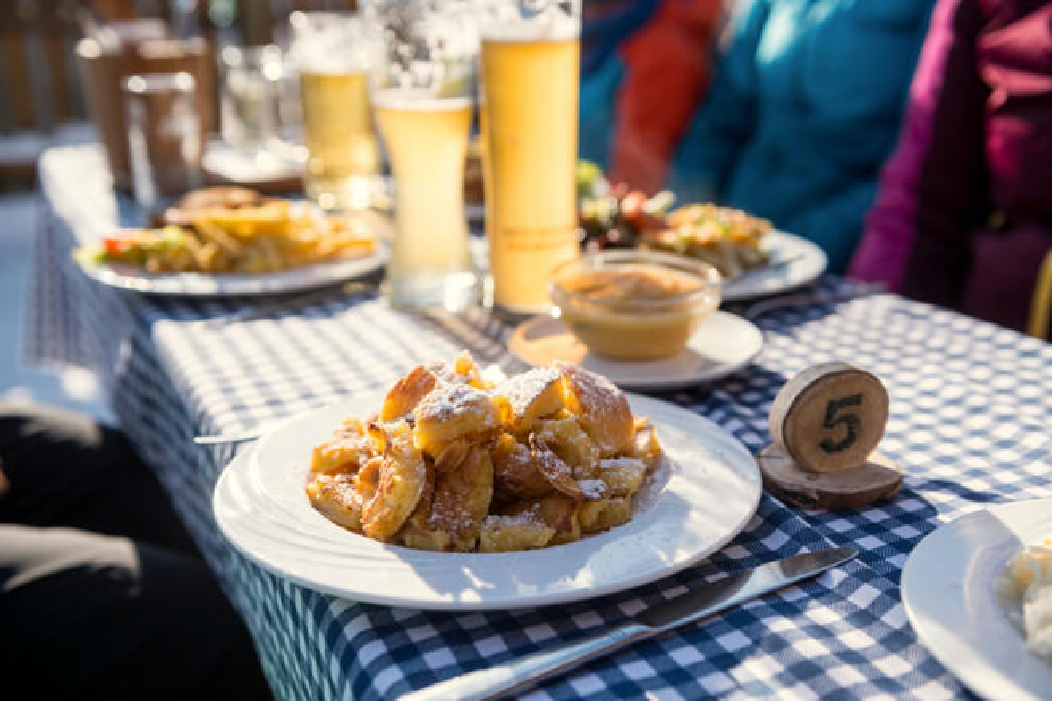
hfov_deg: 48.5
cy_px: 350
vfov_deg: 33.4
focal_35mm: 40
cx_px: 526
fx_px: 1169
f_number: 3.5
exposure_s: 1/2000
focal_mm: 40
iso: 125
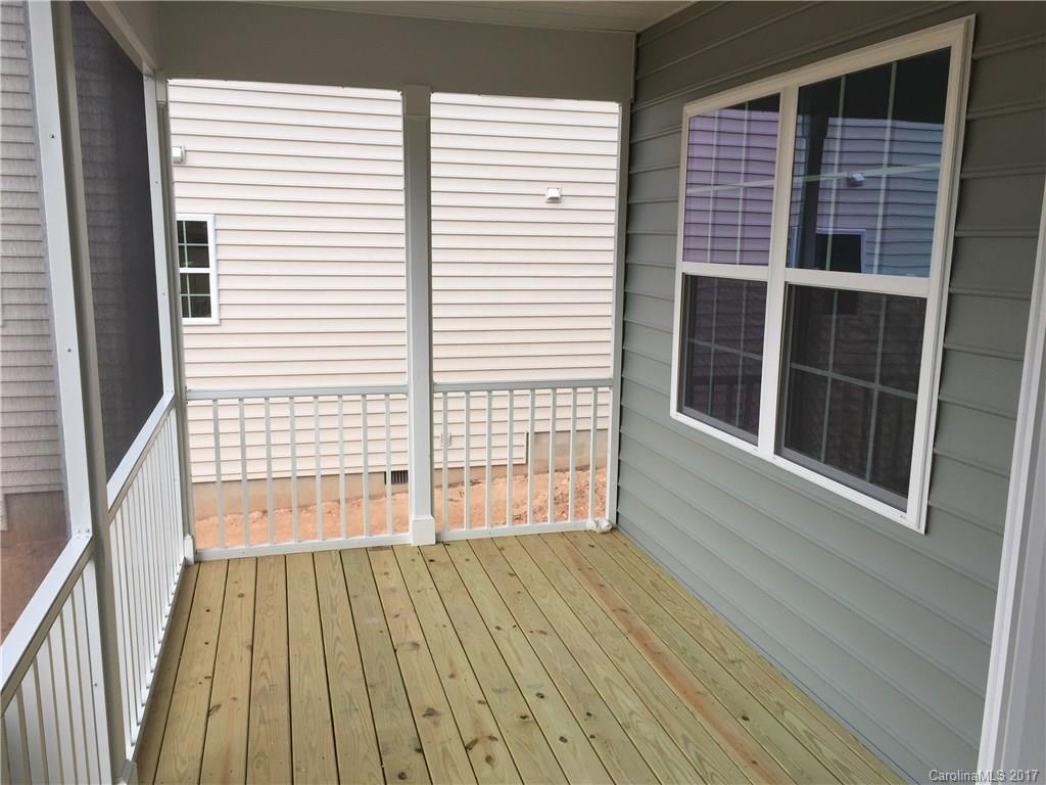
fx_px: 876
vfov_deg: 48.2
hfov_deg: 61.7
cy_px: 392
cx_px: 523
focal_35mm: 29
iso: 32
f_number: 2.2
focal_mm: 4.15
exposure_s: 1/628
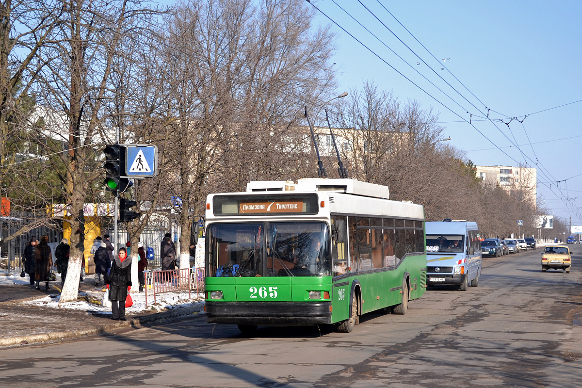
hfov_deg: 33.4
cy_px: 194
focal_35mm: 60
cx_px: 291
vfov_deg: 22.6
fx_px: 970
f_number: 5.3
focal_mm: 40
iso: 200
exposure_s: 1/640
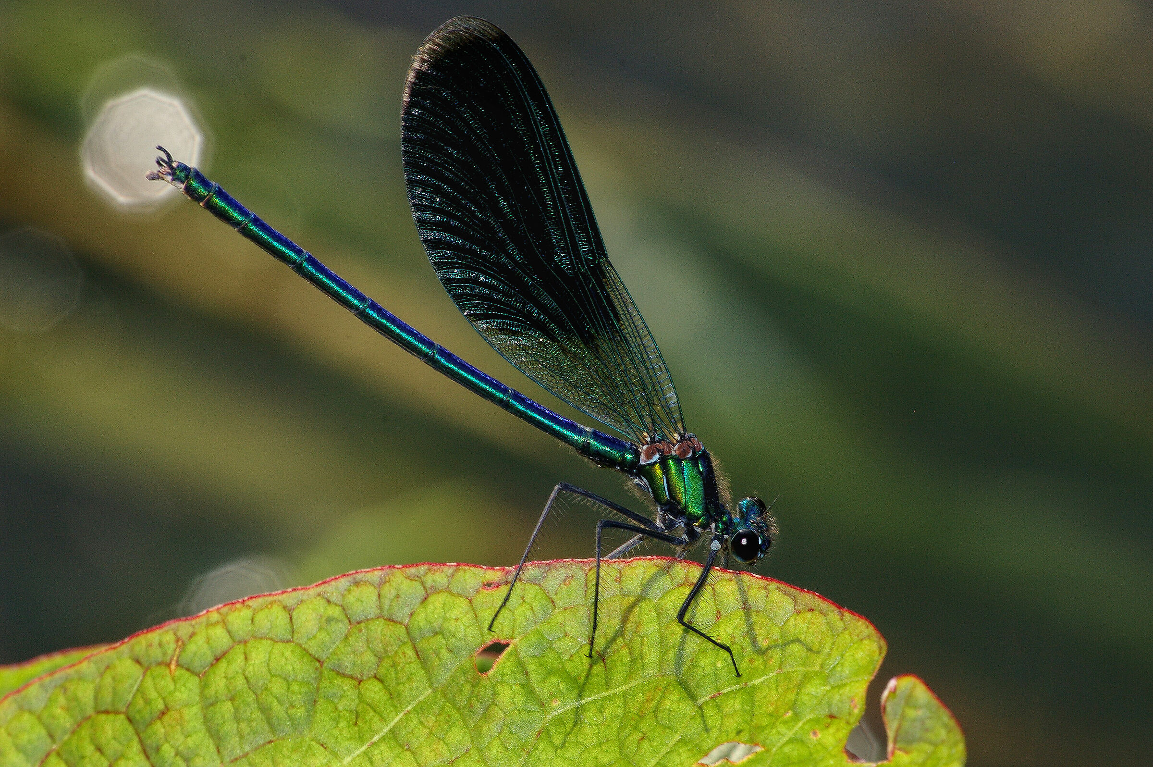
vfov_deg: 4.8
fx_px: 9120
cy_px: 384
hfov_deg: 7.2
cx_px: 576
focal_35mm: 285
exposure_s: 1/100
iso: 400
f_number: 18
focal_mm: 190
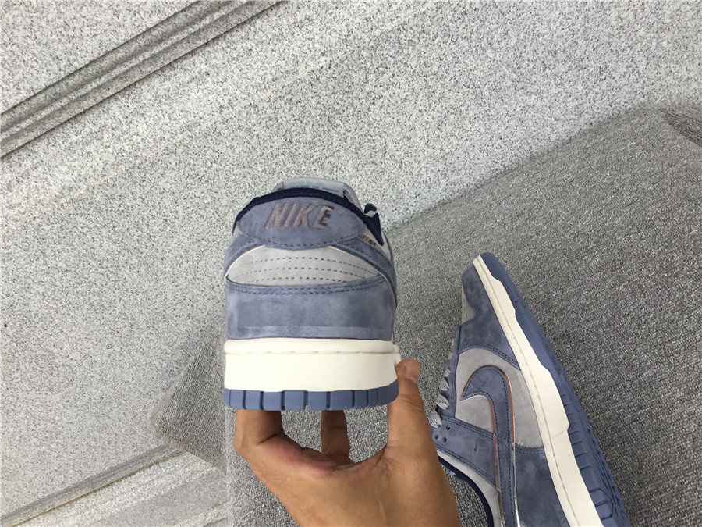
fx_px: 629
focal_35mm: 31
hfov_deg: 58.4
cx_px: 351
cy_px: 264
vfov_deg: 45.4
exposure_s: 1/100
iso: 32
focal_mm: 3.3
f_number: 2.4
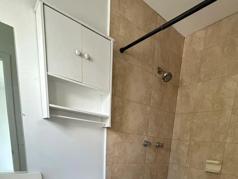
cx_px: 152
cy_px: 185
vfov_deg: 46.1
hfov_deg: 70.2
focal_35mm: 24
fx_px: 165
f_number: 2.2
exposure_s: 1/99
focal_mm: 2.22
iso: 200
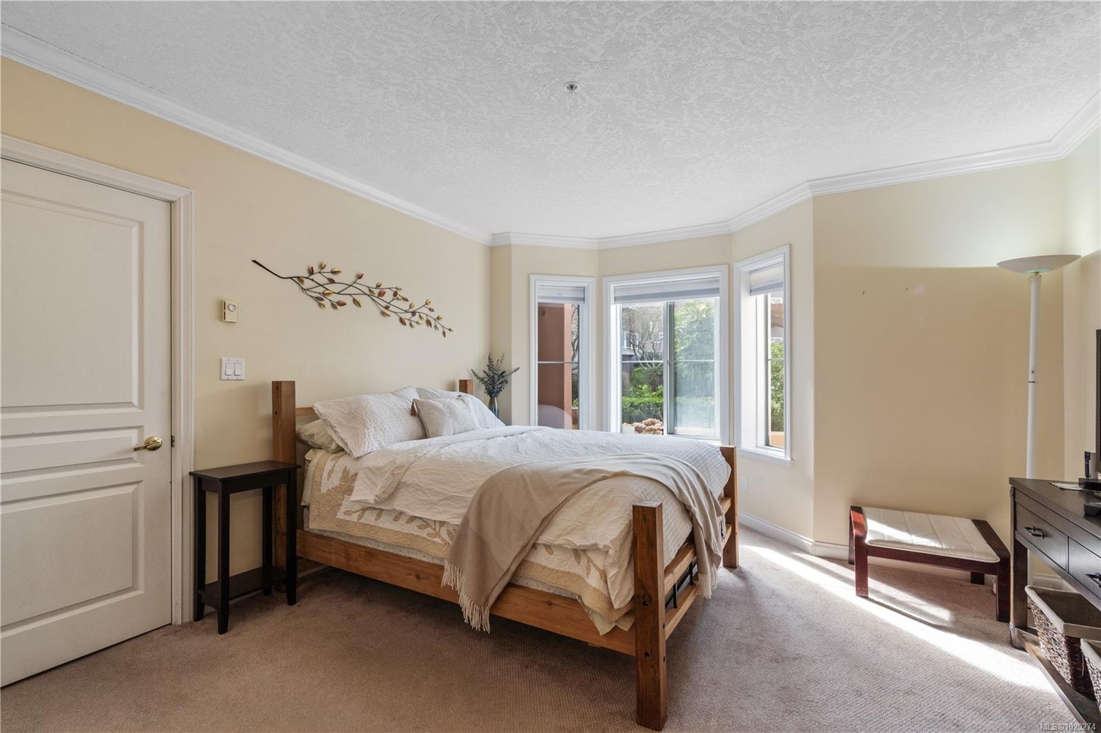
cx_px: 550
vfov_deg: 73.7
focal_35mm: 16
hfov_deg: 96.7
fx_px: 489
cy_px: 366
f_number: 9.5
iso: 400
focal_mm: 16
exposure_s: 1/30
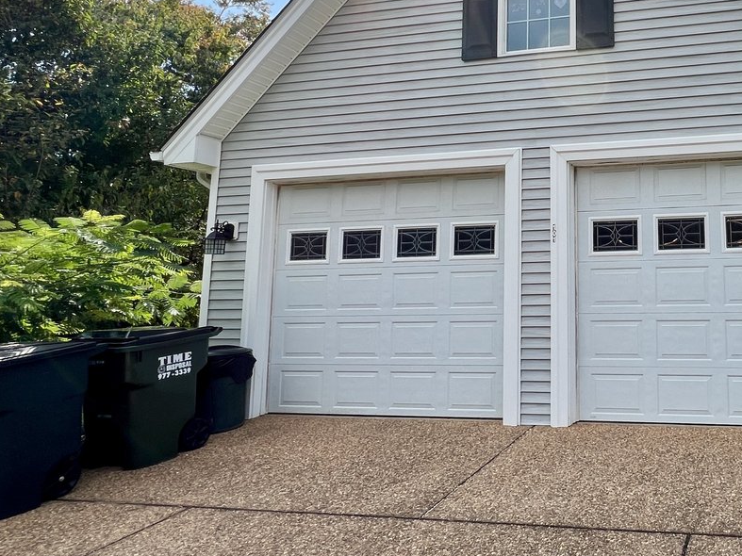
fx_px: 536
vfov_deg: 54.1
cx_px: 651
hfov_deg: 60.2
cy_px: 200
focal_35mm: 25
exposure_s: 1/1024
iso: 32
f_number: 1.8
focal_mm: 1.57
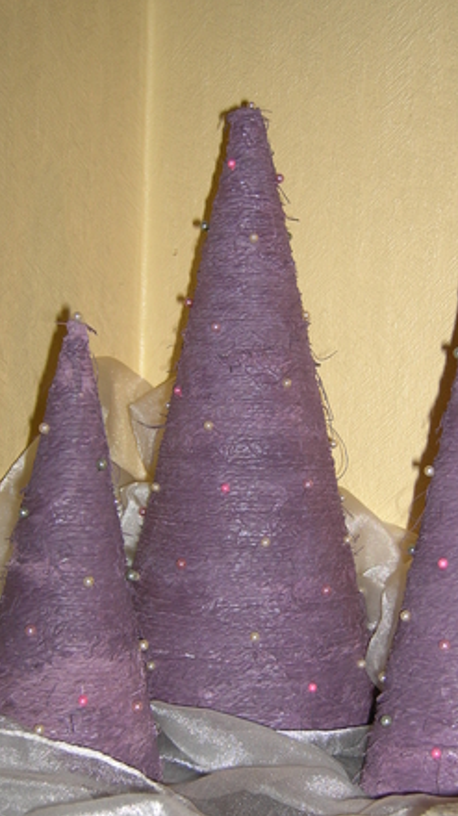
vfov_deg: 39.8
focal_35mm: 52
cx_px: 315
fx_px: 1124
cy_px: 473
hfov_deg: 22.9
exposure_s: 1/50
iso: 50
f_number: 2.8
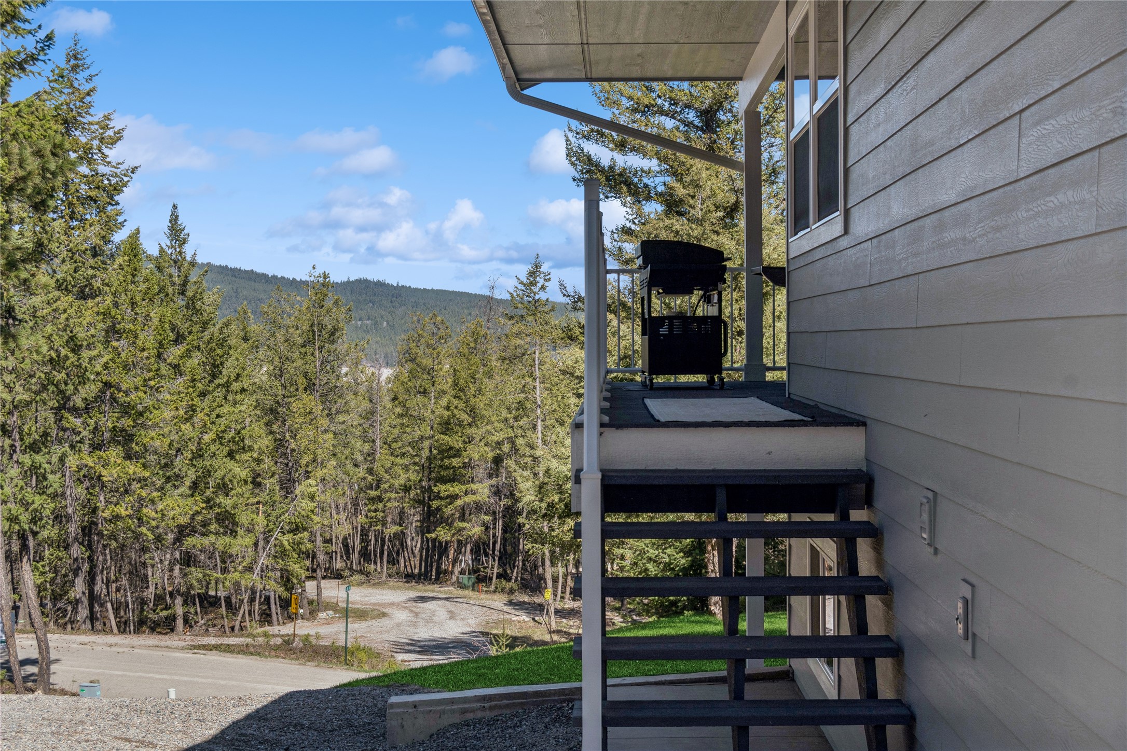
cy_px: 376
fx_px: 1878
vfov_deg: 22.6
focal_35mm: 60
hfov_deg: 33.4
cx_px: 564
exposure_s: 1/500
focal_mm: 40
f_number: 6.3
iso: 100
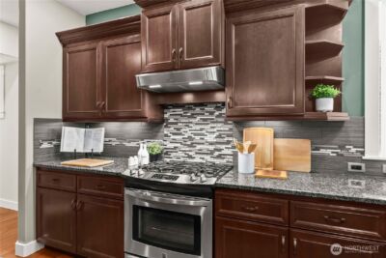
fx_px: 215
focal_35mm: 20
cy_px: 129
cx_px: 193
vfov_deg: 62.0
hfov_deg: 84.0
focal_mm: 20
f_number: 7.1
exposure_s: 1.3
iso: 1000
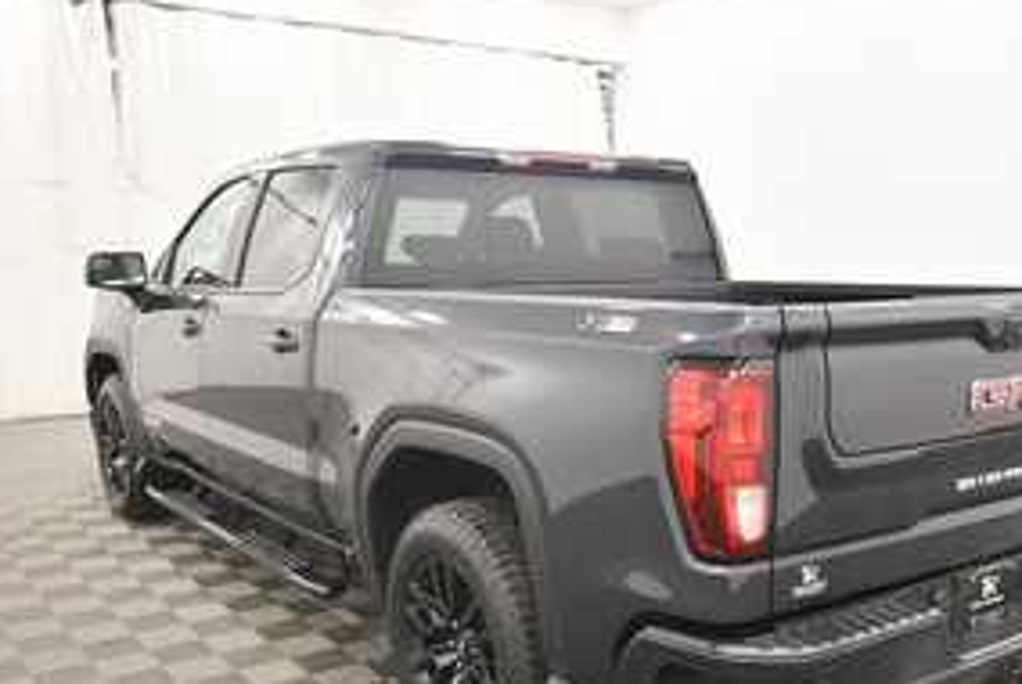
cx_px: 630
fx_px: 1080
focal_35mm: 38
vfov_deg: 34.8
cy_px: 459
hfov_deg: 50.2
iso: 1800
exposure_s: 1/125
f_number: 5.6
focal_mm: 18
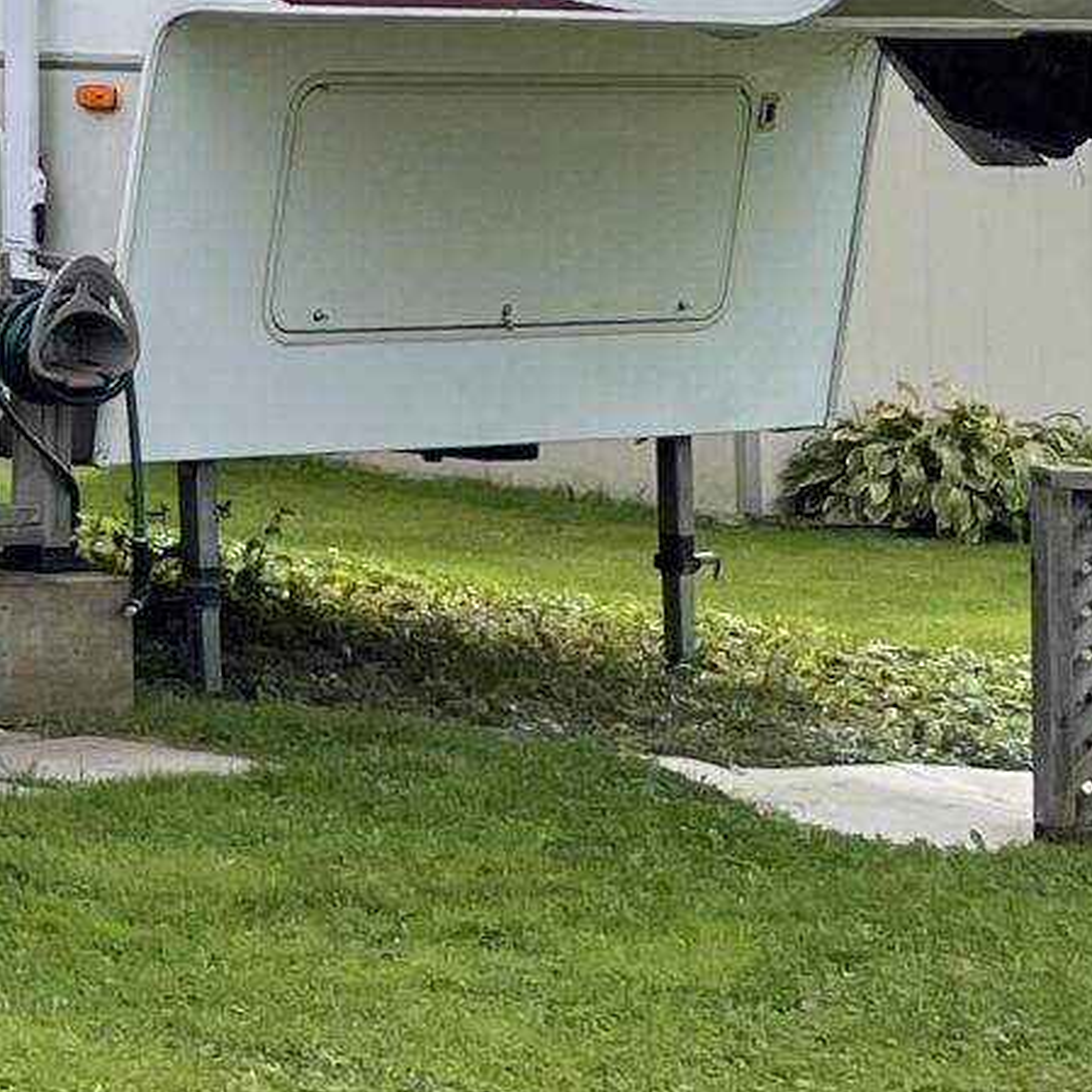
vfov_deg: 12.9
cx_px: -1328
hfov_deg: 11.5
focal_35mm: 131
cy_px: -297
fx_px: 4675
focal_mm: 4.2
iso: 32
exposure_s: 1/1770
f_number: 1.6
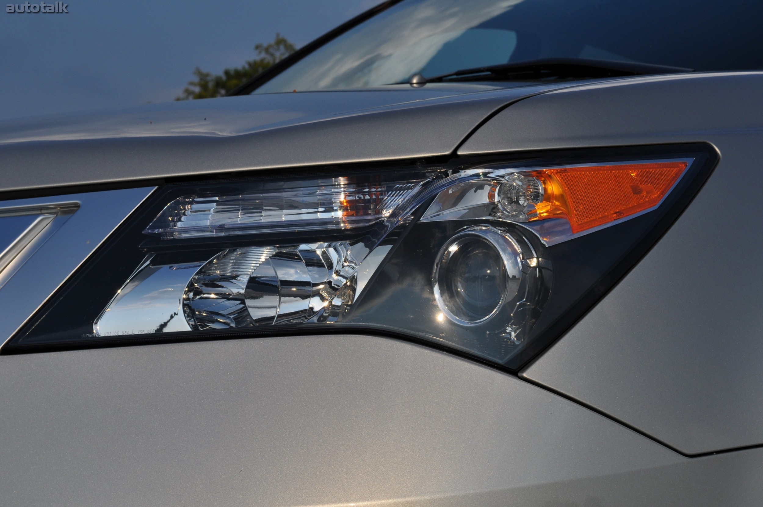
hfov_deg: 29.9
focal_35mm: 68
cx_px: 382
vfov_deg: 20.1
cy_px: 254
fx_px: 1429
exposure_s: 1/640
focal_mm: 45
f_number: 13
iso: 200
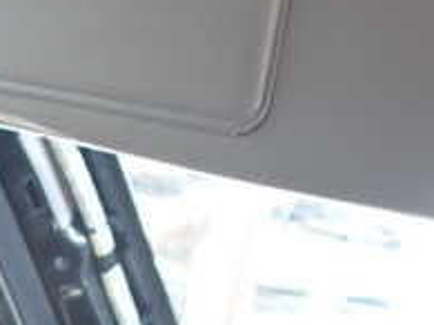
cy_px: -147
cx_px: 392
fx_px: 965
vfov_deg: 17.4
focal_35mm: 77
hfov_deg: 24.6
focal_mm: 4.5
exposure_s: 1/60
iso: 200
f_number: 2
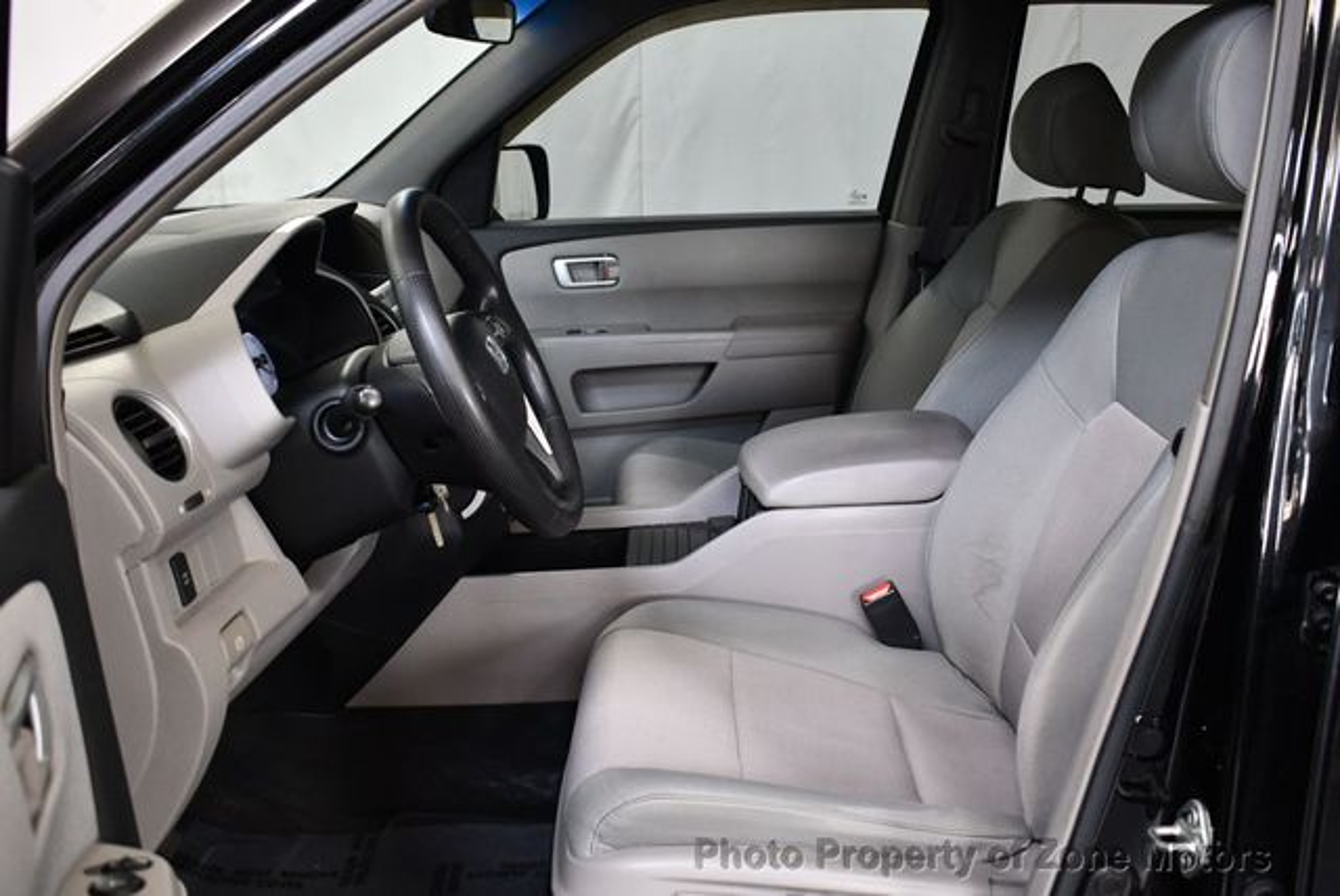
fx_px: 1341
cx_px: 670
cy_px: 448
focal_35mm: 36
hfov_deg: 53.1
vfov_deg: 36.9
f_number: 3.5
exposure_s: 1/125
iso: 1400
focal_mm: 18
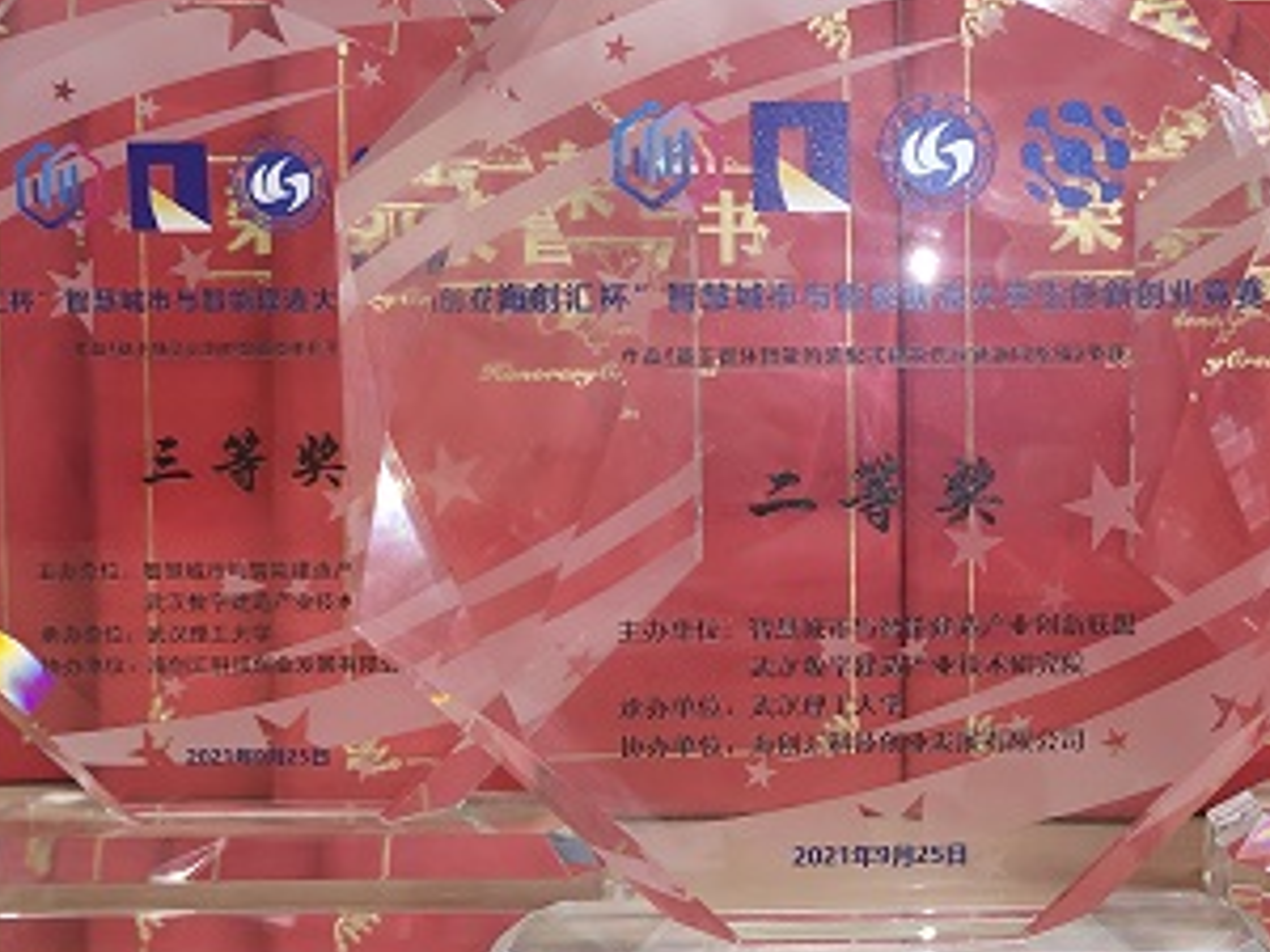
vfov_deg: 28.0
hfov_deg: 36.0
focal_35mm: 52
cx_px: 957
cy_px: 504
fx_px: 1908
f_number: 1.79
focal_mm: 4.27
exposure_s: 1/50
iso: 187
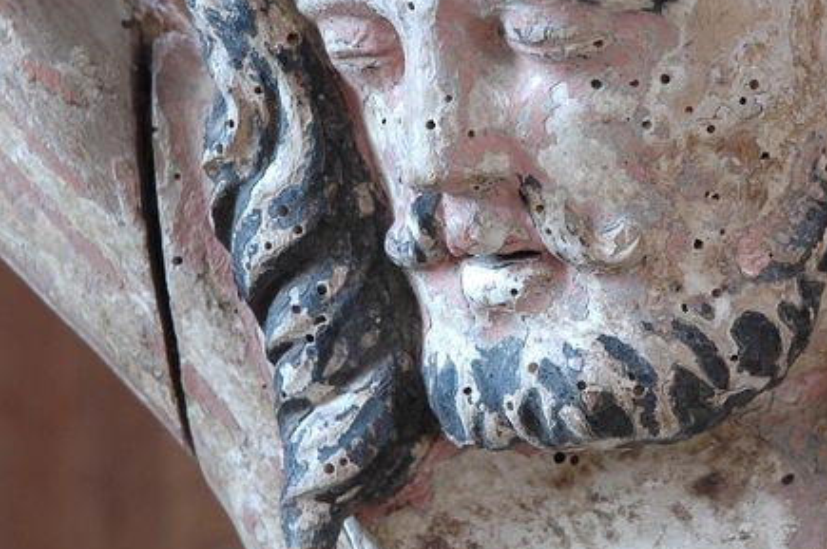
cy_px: 148
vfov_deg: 5.8
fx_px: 5420
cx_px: 573
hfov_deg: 8.7
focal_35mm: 236
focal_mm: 65
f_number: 5.6
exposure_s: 1
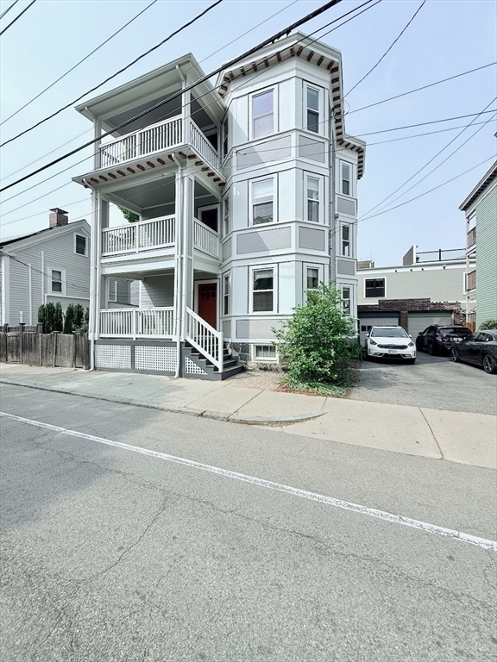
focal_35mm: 14
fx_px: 268
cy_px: 331
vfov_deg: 102.1
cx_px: 248
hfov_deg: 85.7
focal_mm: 2.22
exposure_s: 1/1745
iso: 50
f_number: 2.2
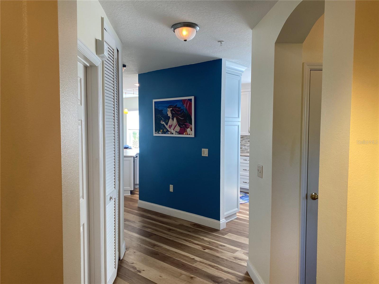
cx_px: 190
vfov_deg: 53.1
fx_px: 285
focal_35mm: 26
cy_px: 142
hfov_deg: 67.3
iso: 100
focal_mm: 4.25
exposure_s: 1/120
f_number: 1.8
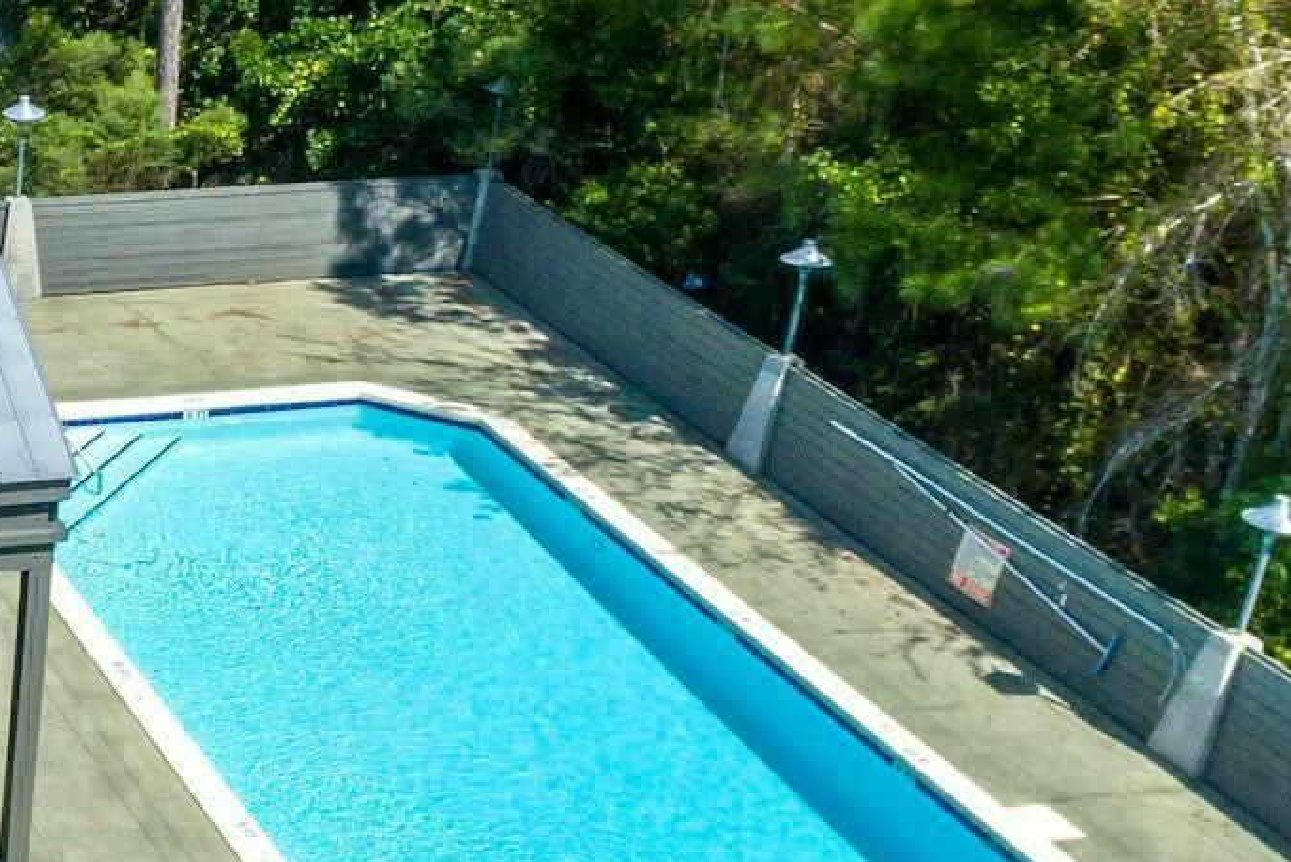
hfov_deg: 36.1
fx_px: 1901
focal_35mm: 53
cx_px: 238
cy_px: 792
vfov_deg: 24.7
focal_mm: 3.61
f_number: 2.8
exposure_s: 1/640
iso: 100
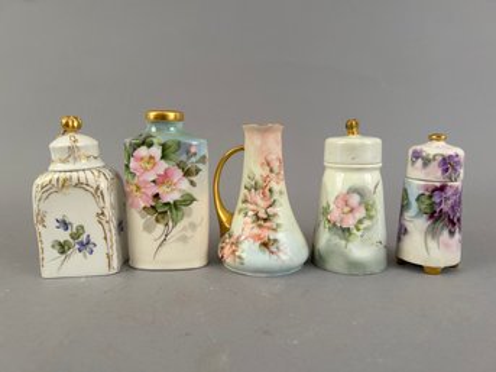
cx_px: 248
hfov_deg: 67.3
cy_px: 186
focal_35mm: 26
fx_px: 372
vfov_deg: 53.0
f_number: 1.5
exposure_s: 1/60
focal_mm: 5.7
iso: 64
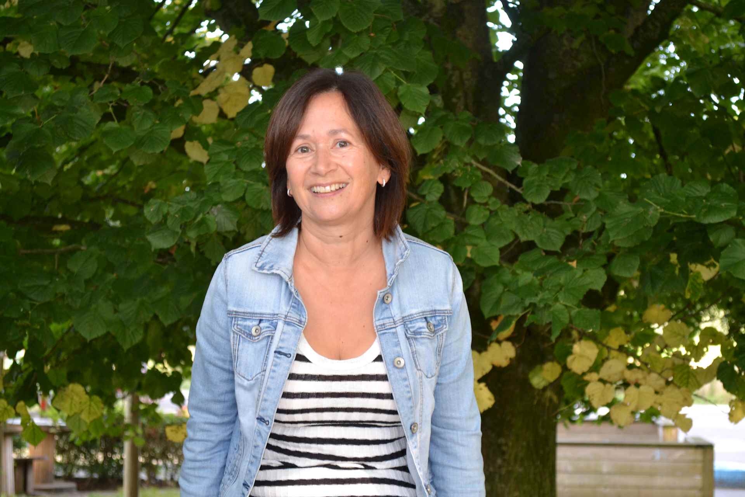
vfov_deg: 16.6
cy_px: 248
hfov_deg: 24.6
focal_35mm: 82
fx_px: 1707
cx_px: 372
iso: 720
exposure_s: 1/60
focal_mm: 55
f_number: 5.6
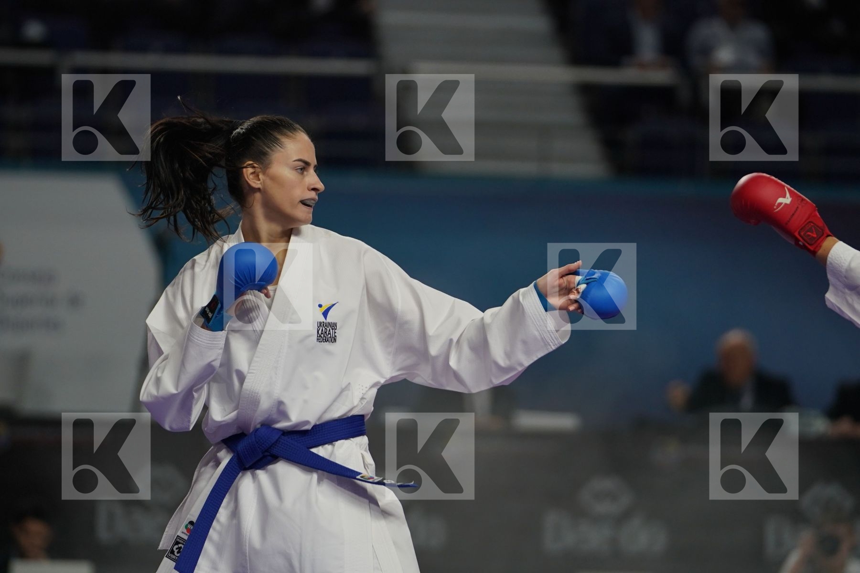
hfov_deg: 7.6
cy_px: 286
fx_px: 6473
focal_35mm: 271
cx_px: 430
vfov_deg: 5.1
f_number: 2.8
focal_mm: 181
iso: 800
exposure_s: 1/1000
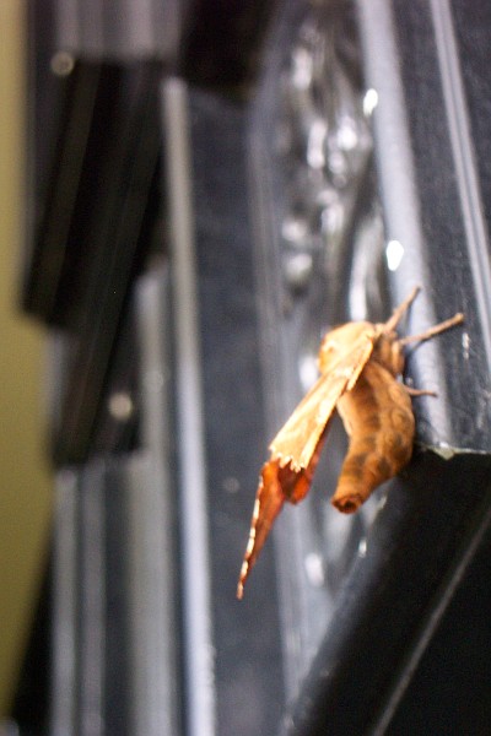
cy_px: 368
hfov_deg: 13.0
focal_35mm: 105
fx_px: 2148
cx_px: 246
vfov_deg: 19.5
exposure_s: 1/20
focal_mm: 21.2
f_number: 4.7
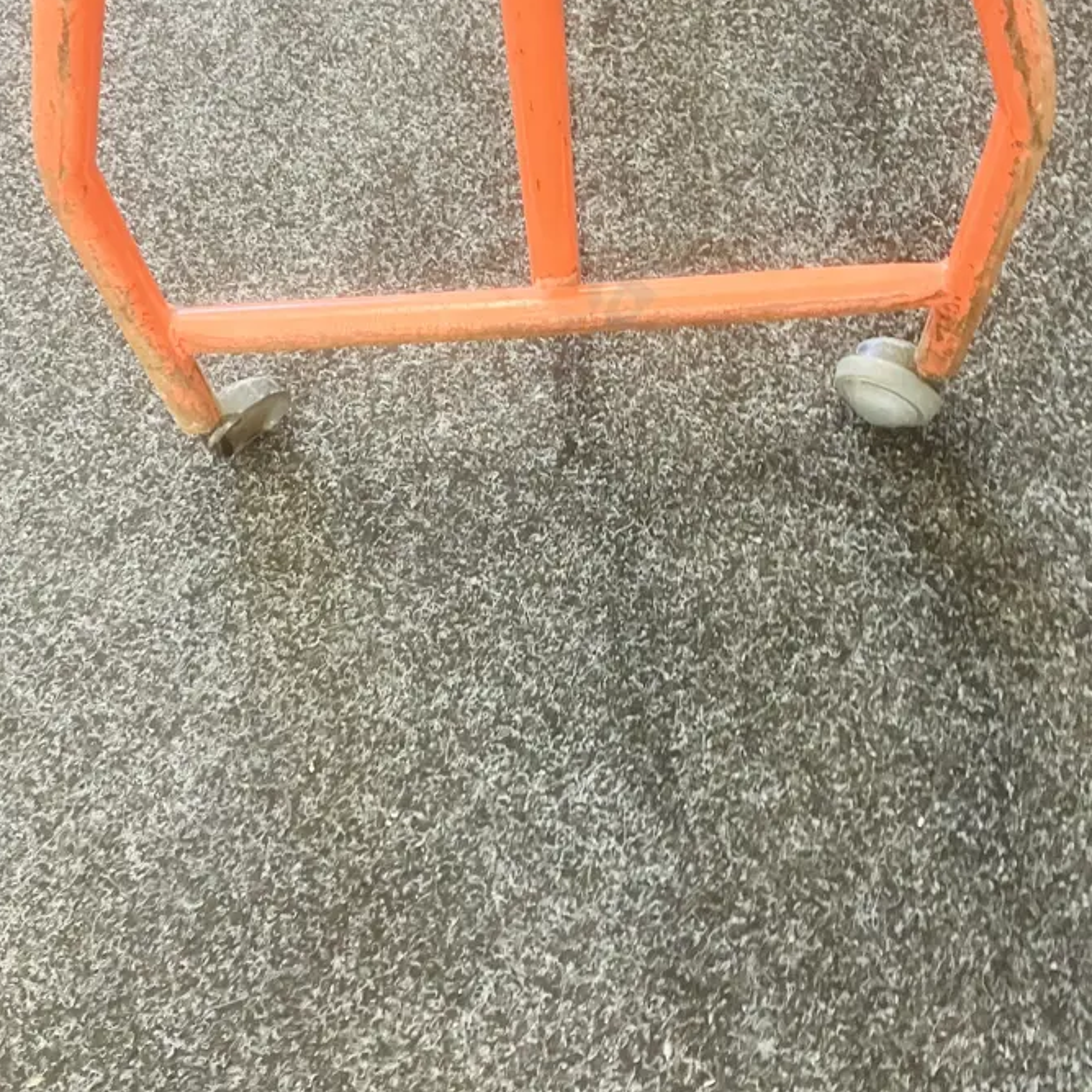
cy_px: 362
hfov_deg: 43.8
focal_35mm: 38
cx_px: 568
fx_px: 1356
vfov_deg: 43.2
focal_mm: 3.99
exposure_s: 1/25
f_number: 1.8
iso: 500
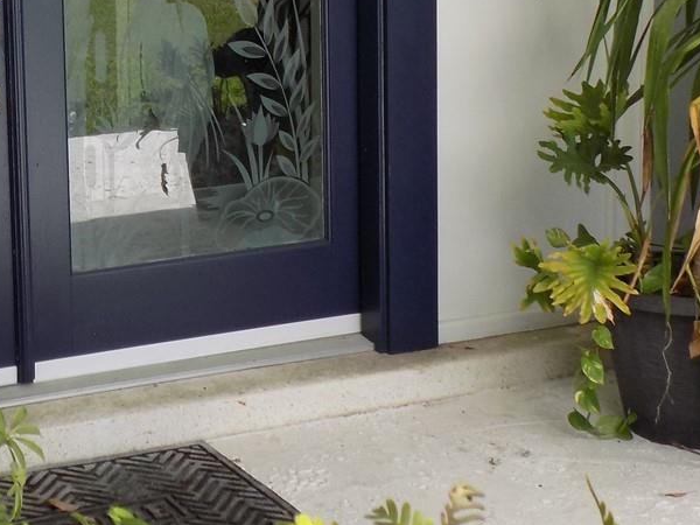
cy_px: -23
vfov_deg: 19.7
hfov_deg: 25.8
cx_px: 21
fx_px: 1456
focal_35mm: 72
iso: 80
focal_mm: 4.8
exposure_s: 1/250
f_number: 3.2
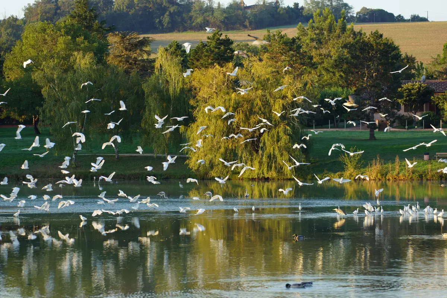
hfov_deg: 12.5
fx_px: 2049
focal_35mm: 165
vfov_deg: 8.3
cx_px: 224
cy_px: 149
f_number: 4.5
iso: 125
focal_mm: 110
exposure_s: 1/200
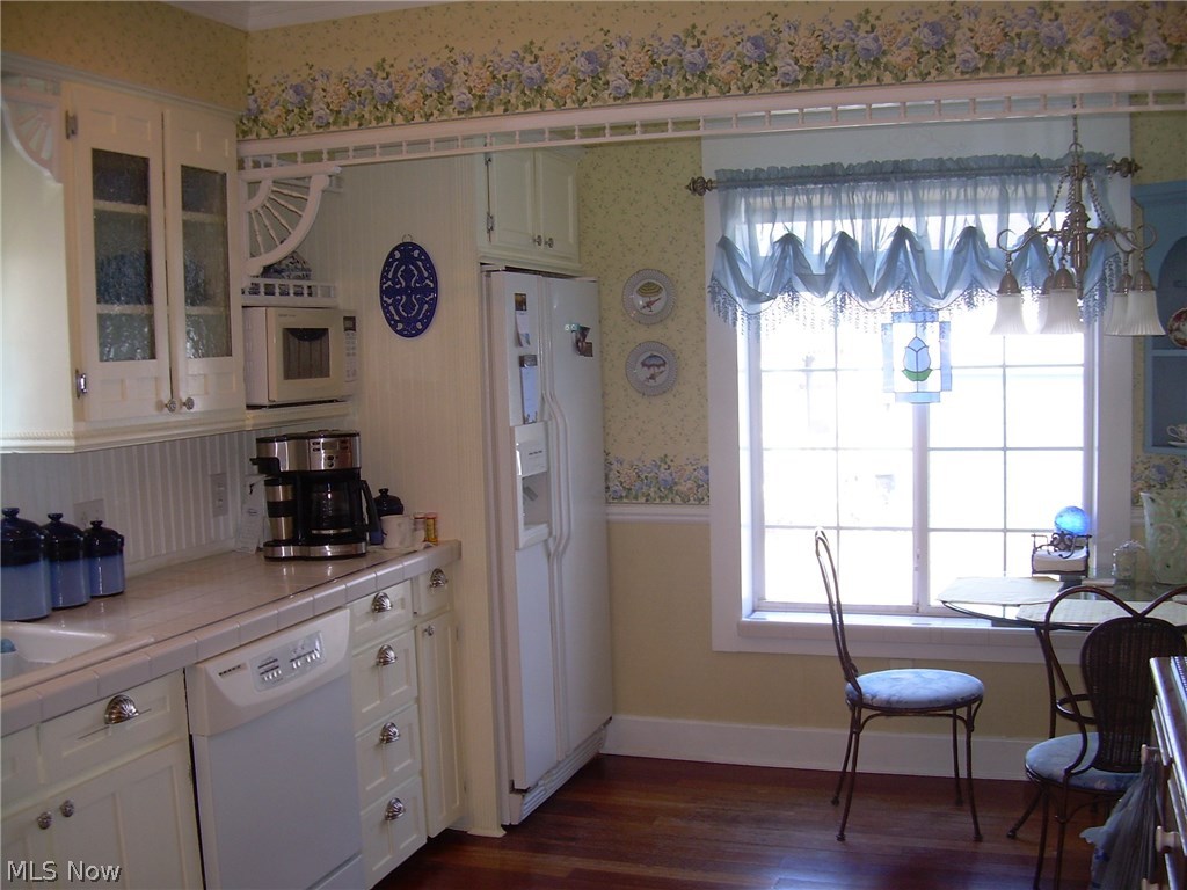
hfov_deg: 49.0
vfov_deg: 37.7
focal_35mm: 38
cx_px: 594
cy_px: 445
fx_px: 1303
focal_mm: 6.3
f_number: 2.8
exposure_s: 1/30
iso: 50
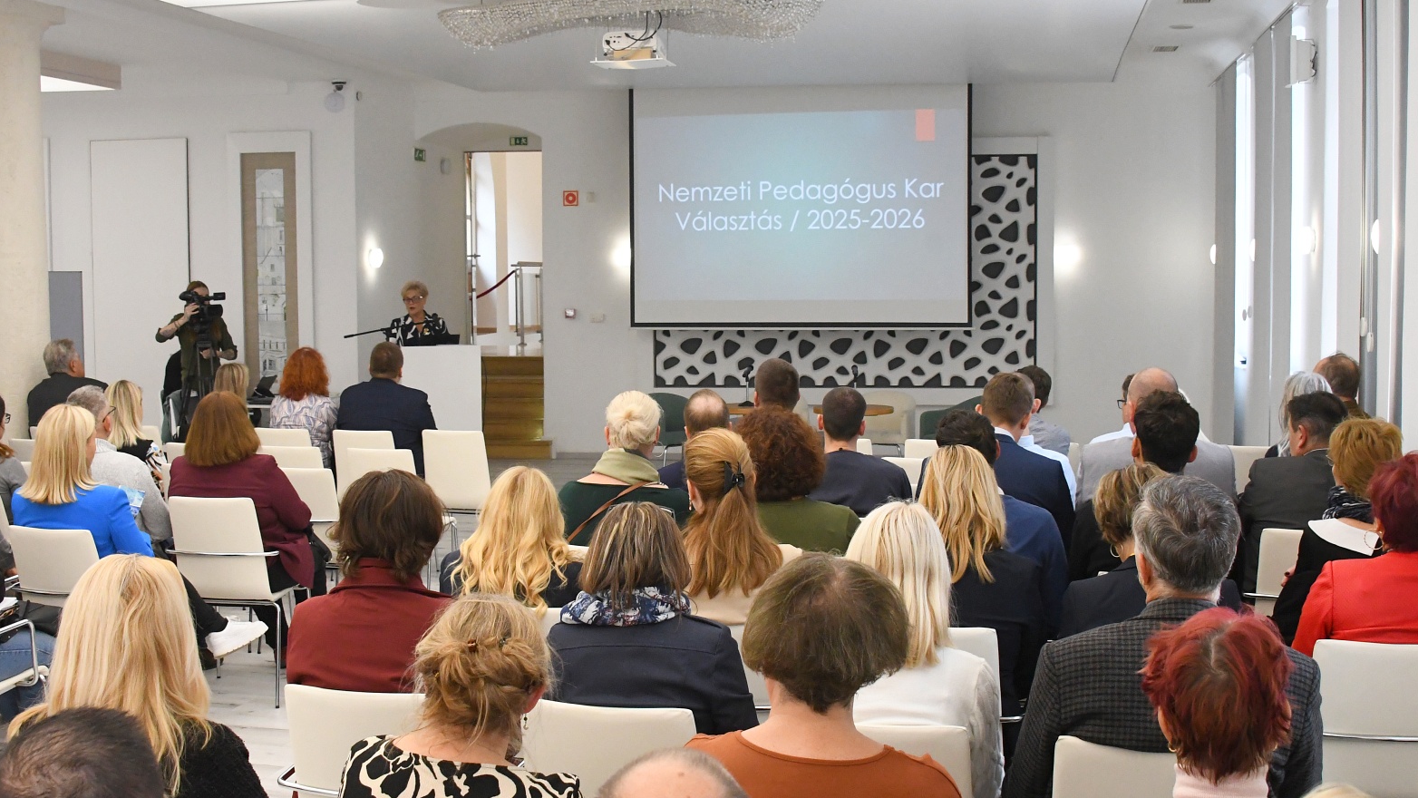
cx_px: 710
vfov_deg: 26.5
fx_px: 1692
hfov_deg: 45.5
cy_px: 397
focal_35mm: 45
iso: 5000
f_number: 7.1
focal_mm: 28
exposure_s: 1/200
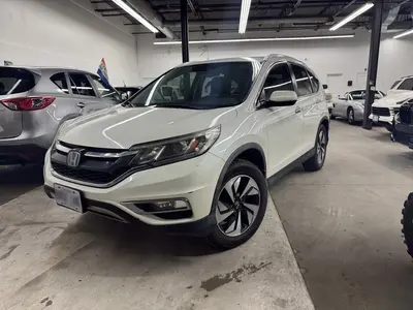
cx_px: 206
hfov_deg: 71.6
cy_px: 155
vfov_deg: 56.8
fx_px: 286
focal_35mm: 24
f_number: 1.78
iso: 125
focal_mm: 6.76
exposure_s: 1/120
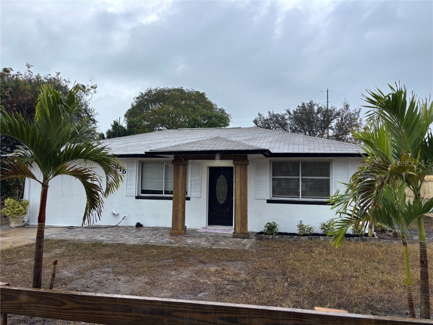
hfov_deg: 67.3
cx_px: 216
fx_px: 325
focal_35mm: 26
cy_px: 162
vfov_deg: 53.1
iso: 50
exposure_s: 1/1058
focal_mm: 5.96
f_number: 1.6
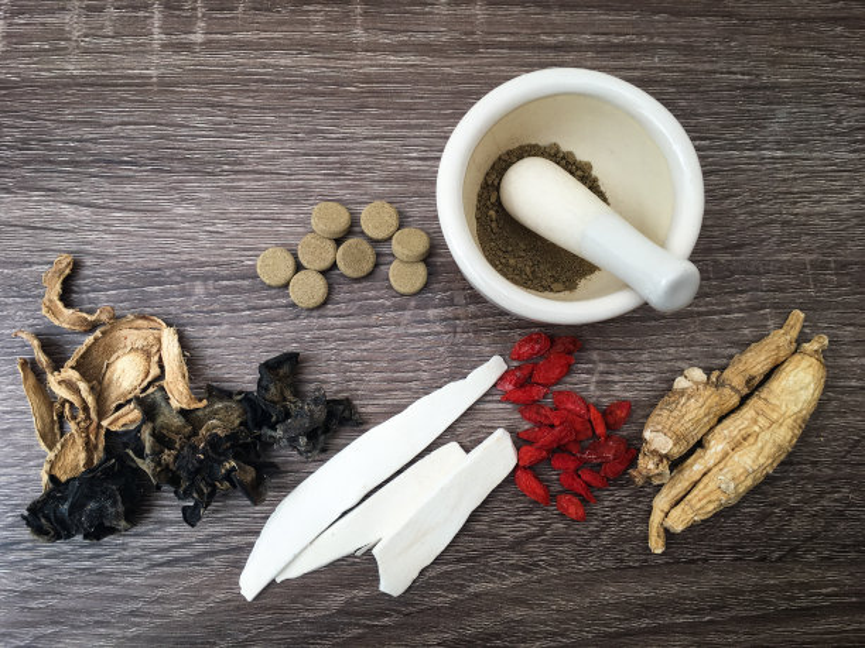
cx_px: 432
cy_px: 324
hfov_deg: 61.7
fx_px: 725
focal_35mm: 29
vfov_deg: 48.2
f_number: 2.2
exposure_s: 1/100
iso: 25
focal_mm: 4.15
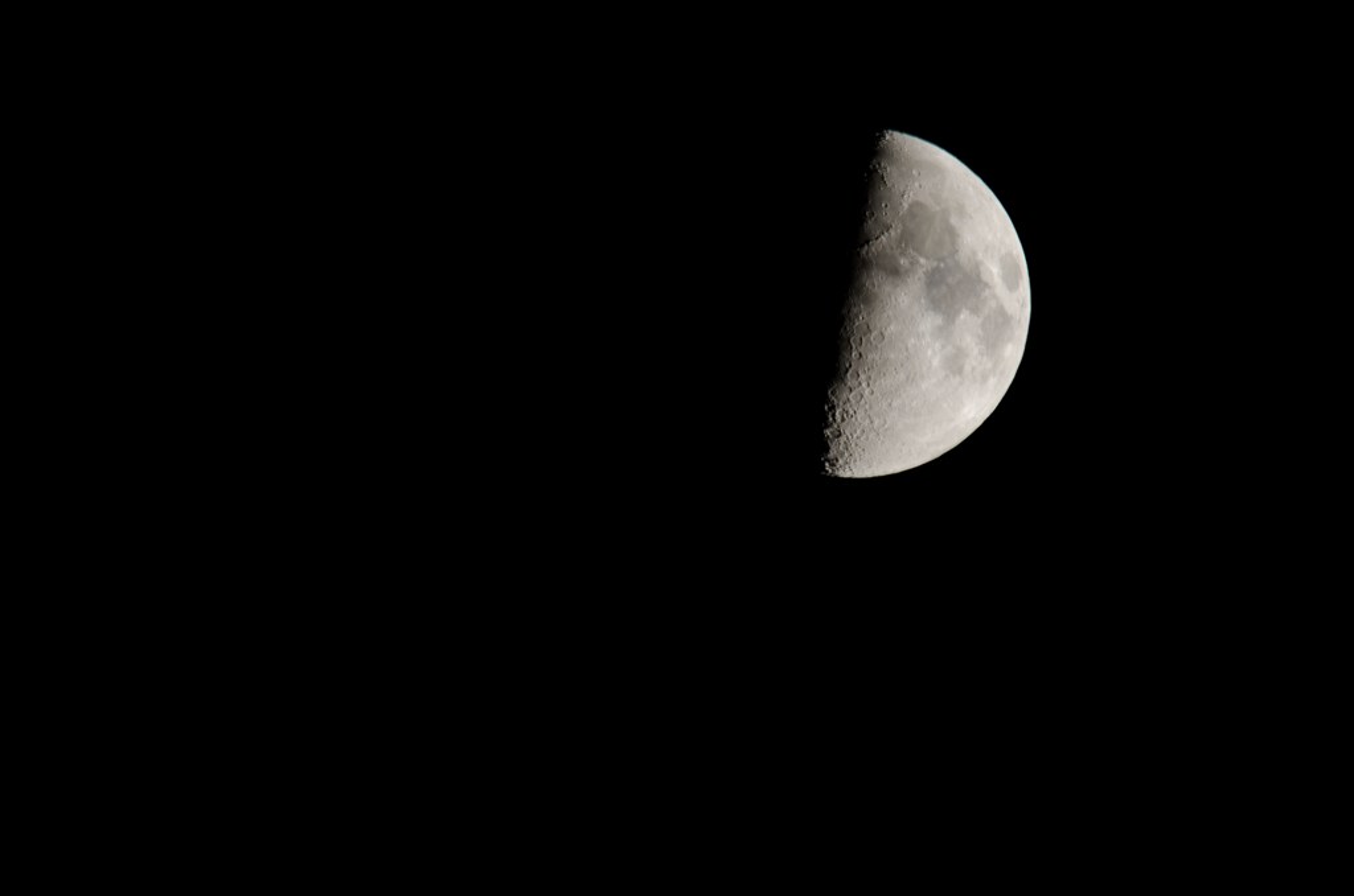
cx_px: 677
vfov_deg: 1.8
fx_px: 28147
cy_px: 448
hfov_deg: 2.8
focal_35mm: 750
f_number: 16
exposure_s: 1/8
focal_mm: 500
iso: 100
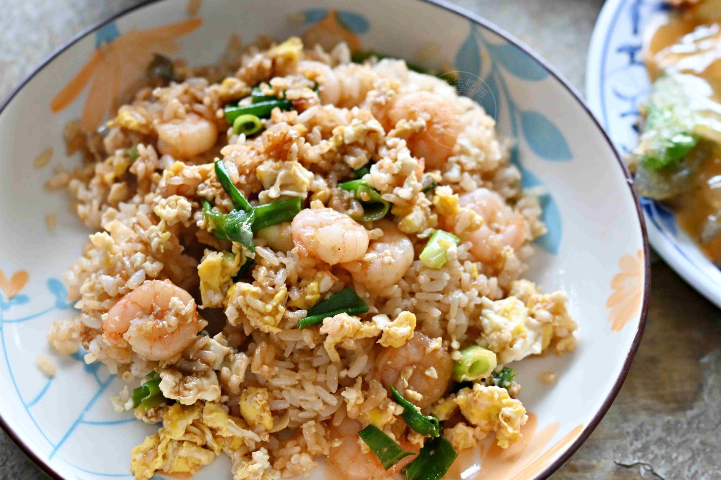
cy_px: 262
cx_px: 319
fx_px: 1682
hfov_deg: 24.2
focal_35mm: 84
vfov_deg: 16.3
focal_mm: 50
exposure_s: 1/200
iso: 1000
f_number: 3.2
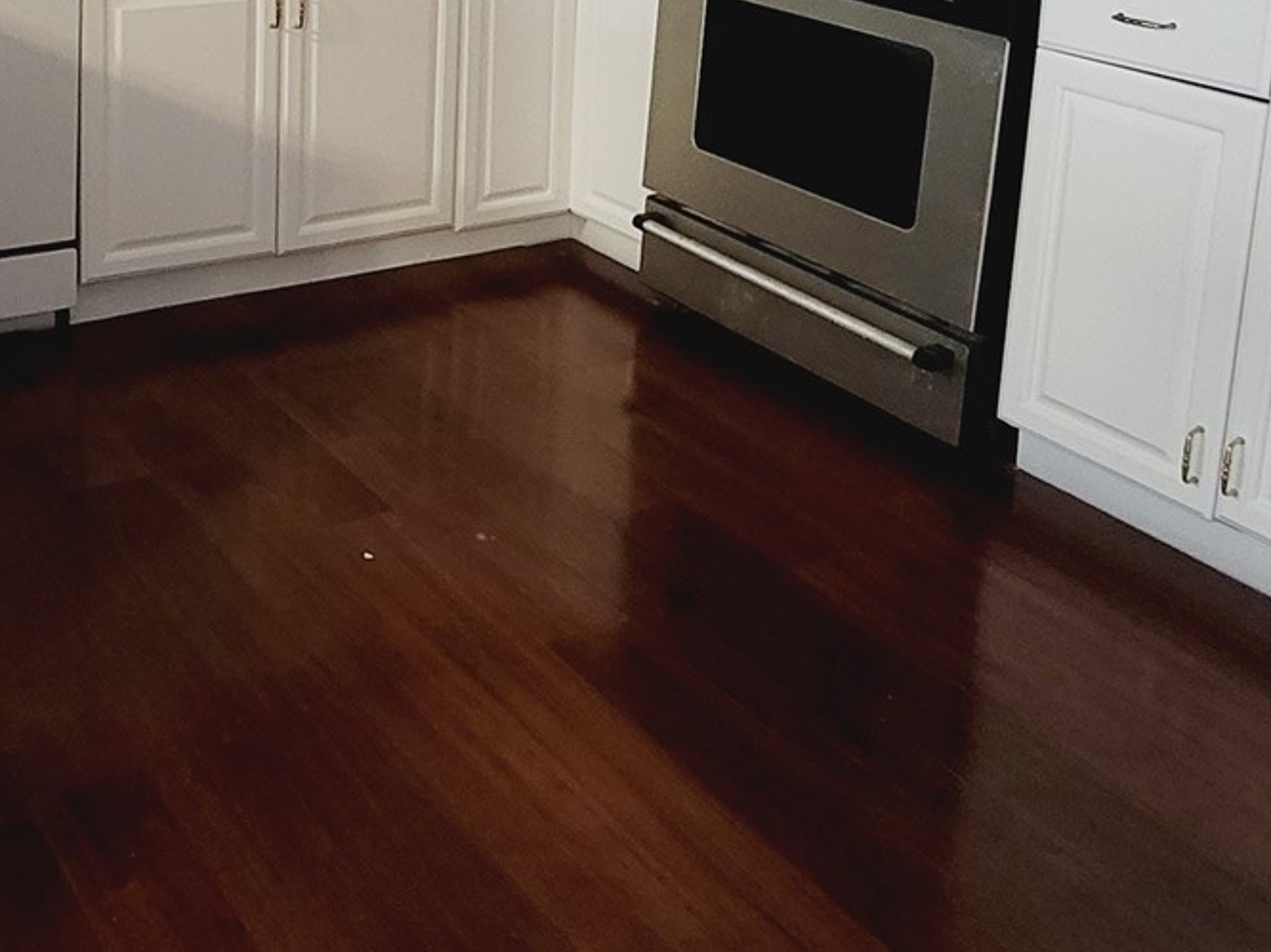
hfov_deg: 44.0
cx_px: 208
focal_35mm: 40
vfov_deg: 32.1
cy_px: -74
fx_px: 1468
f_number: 2.2
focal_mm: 2.2
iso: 500
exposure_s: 1/30
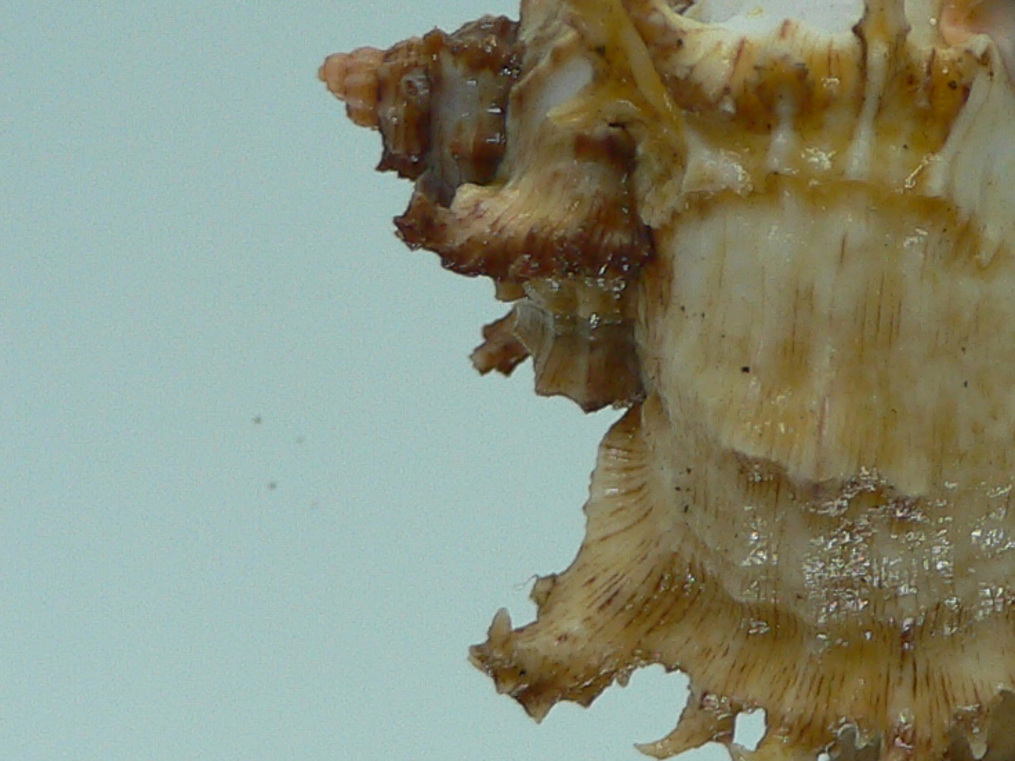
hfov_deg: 19.1
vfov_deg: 15.4
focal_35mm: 96
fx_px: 2814
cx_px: 1266
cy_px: 227
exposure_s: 1/60
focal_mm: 4.6
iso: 80
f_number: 2.8
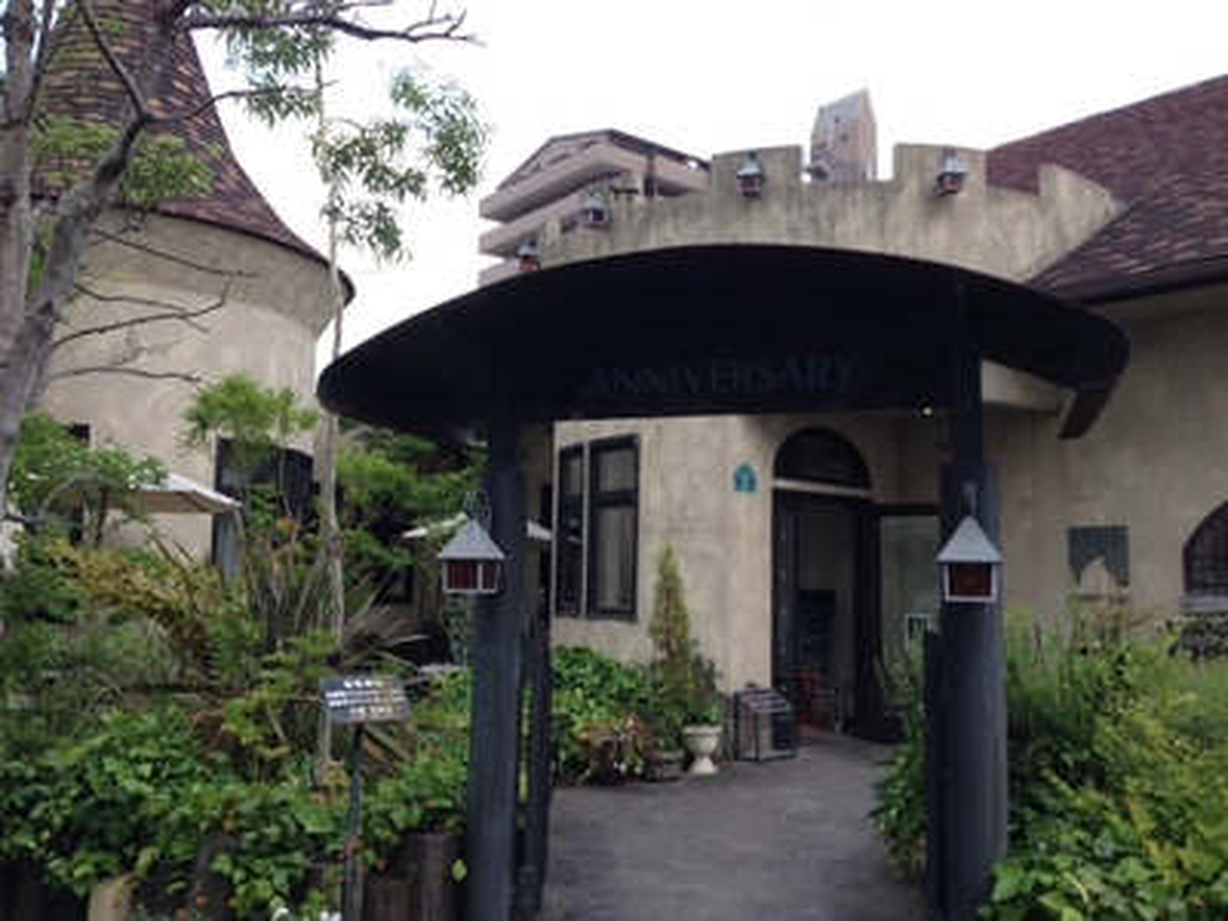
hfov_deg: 55.4
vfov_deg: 42.9
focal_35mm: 33
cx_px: 614
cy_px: 460
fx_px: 1171
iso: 50
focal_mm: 4.13
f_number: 2.4
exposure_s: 1/254
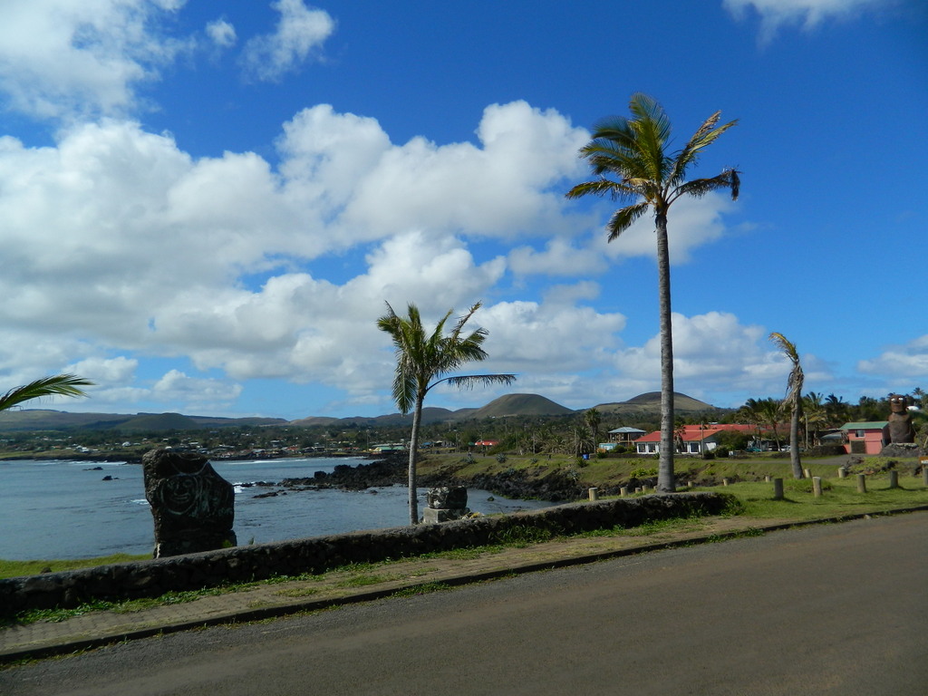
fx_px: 670
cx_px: 464
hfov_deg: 69.4
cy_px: 348
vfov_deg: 54.9
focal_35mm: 25
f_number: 8.7
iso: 80
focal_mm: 4.5
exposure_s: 1/250
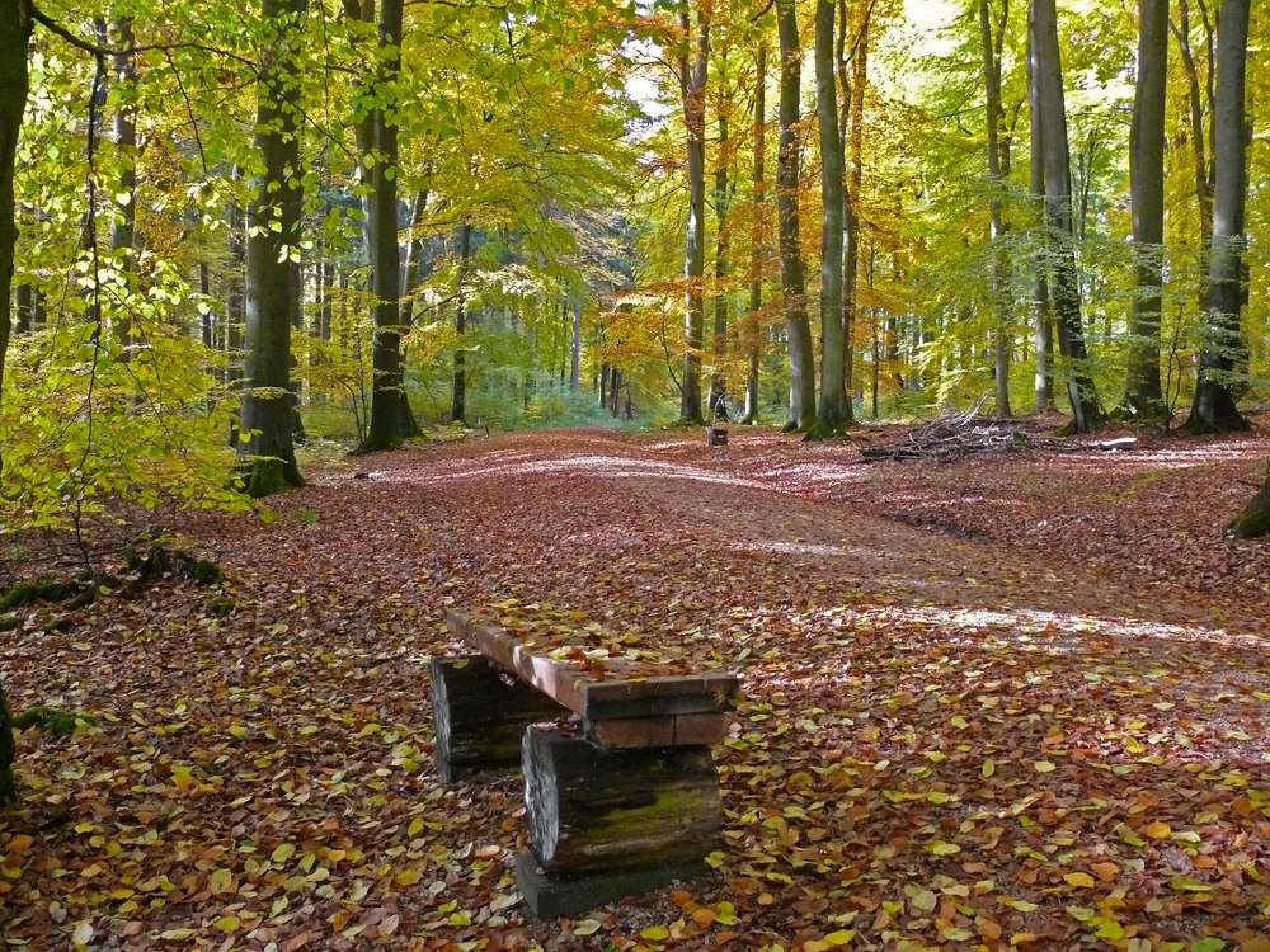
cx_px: 635
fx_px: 1284
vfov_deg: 40.7
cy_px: 476
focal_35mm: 35
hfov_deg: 52.6
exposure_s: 1/50
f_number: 2.8
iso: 400
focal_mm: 7.4
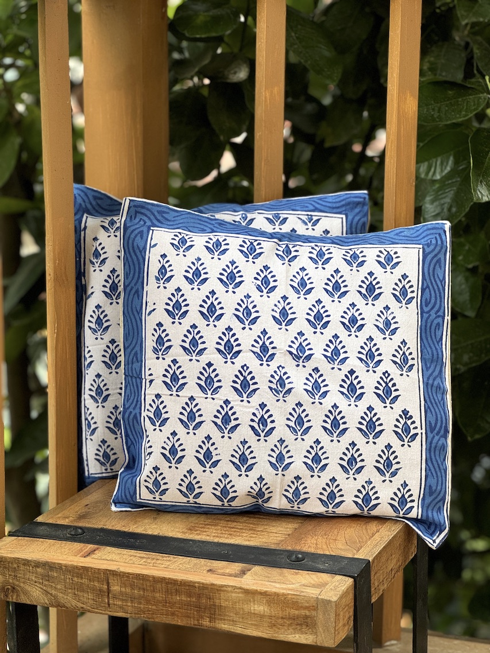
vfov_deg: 25.3
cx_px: 245
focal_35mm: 77
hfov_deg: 19.1
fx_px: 1454
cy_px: 326
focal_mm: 9
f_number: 2.8
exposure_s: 1/99
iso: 64
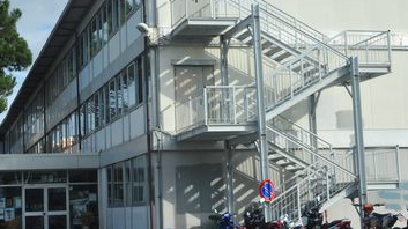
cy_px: 93
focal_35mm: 76
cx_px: 165
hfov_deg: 27.8
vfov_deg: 15.8
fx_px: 822
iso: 400
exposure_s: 1/250
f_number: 14
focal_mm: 40
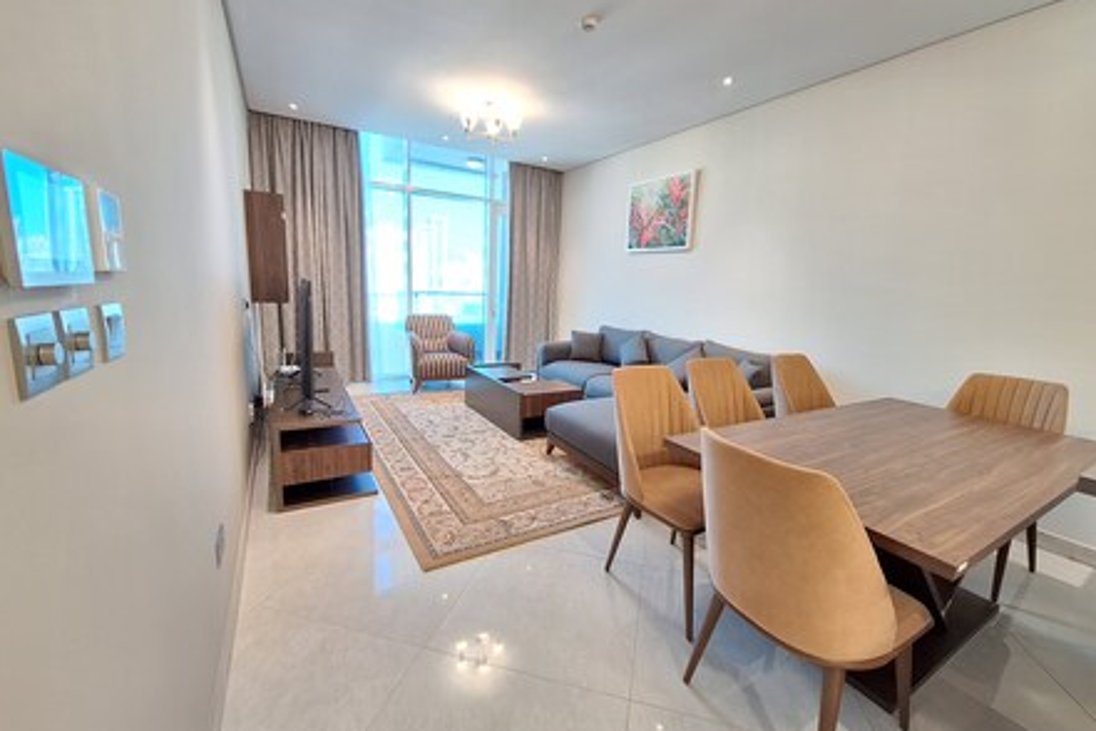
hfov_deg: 104.2
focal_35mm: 14
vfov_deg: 81.2
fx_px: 426
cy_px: 359
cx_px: 558
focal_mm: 1.74
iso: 125
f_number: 2.2
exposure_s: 1/50
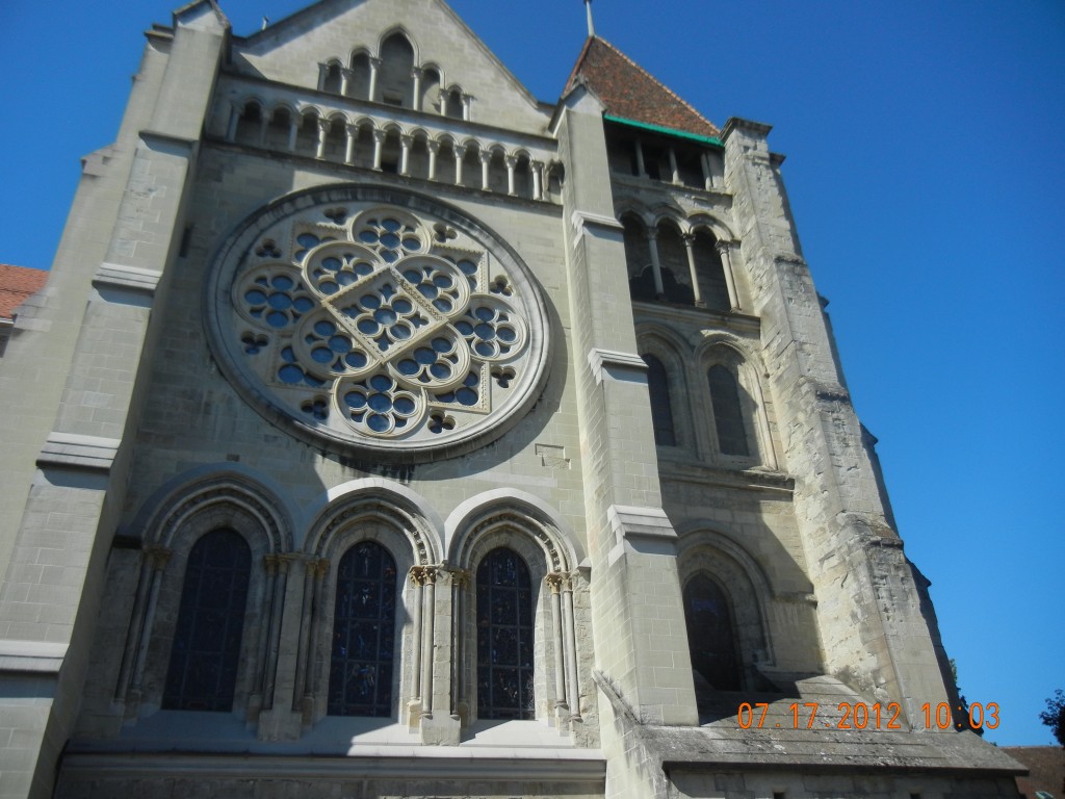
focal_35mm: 30
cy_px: 400
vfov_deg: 46.8
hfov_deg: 60.0
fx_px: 923
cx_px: 532
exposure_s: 1/379
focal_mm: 5.4
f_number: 7
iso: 160
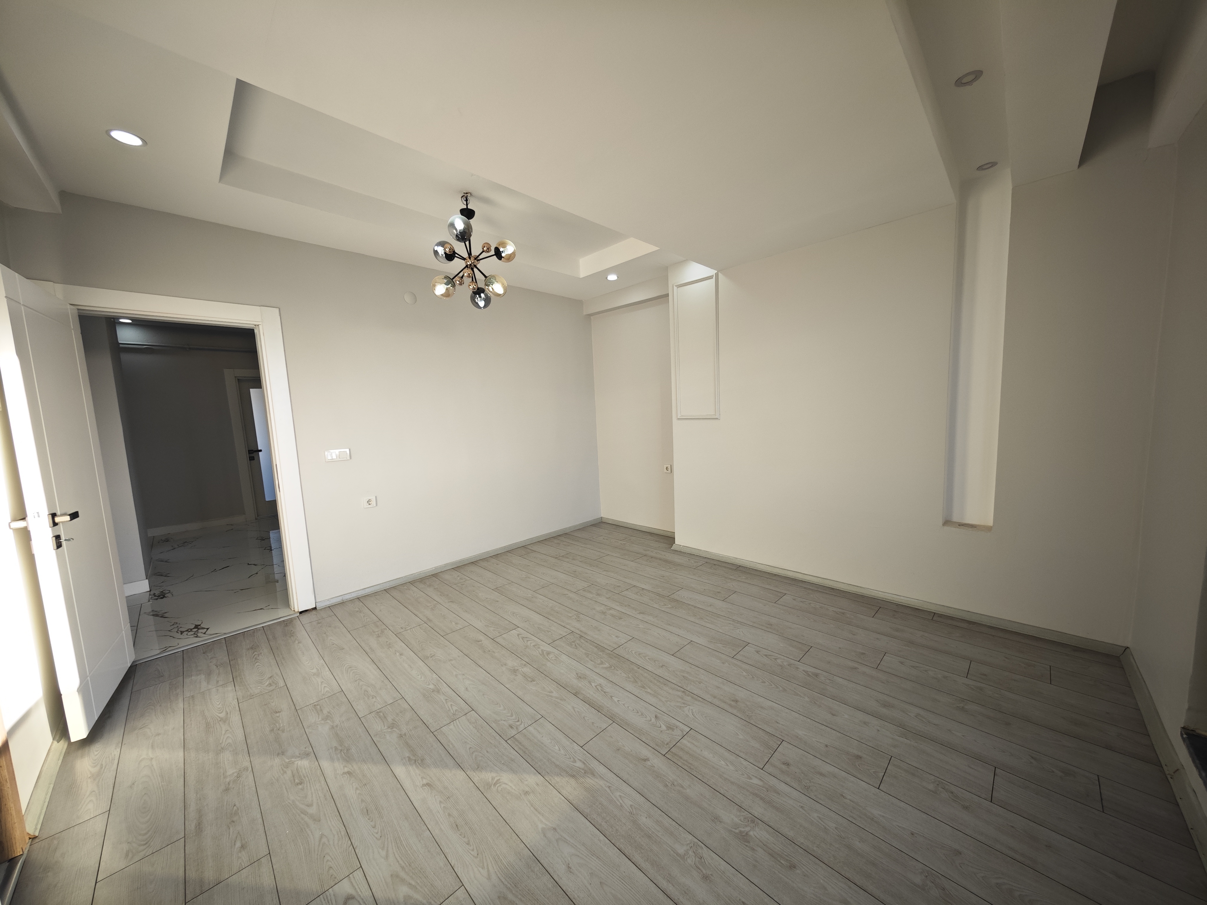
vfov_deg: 94.5
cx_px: 604
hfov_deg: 110.5
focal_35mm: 12
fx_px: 418
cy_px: 452
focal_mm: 2.03
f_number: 1.8
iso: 50
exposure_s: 1/101
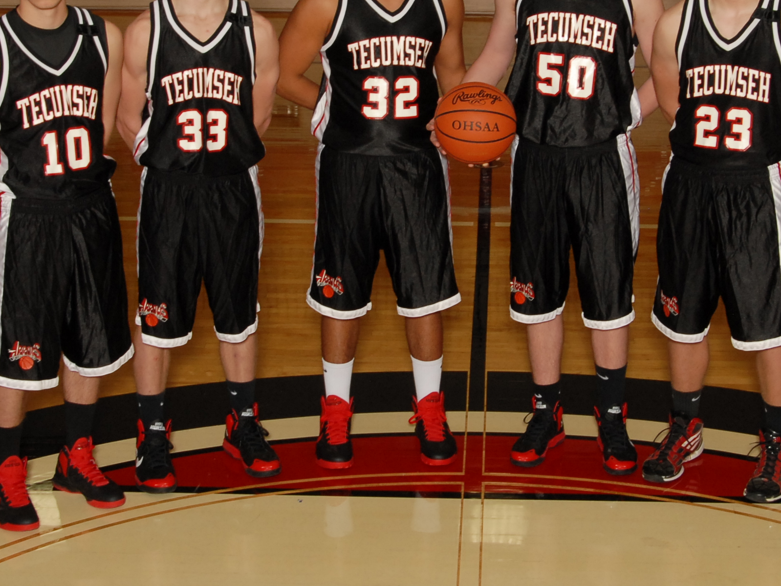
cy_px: 189
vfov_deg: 15.1
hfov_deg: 20.0
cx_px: 472
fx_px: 2211
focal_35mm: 98
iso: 400
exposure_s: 1/125
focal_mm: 28
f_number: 9
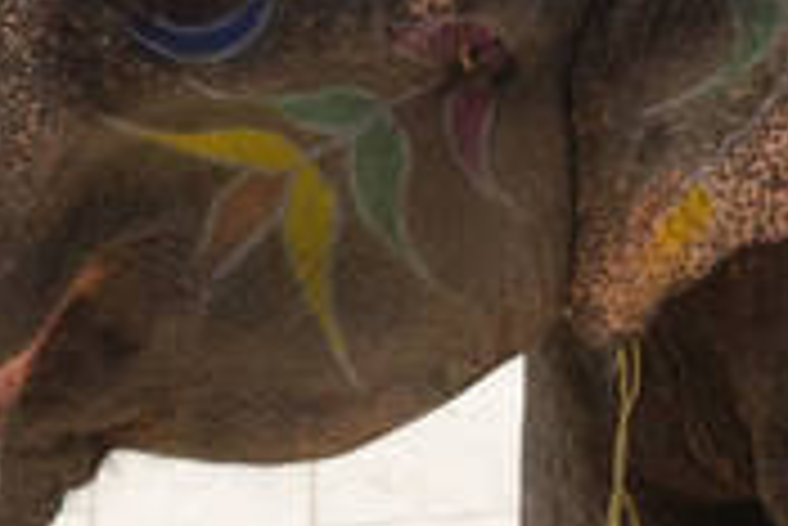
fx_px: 4600
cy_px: -468
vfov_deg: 6.4
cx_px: 635
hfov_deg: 9.8
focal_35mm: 210
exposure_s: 1/320
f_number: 4.5
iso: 100
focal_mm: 35
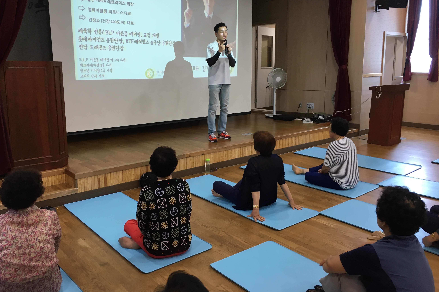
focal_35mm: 31
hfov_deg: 60.3
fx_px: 378
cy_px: 125
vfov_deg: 42.2
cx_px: 214
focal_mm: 4.15
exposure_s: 1/30
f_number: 2.2
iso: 50
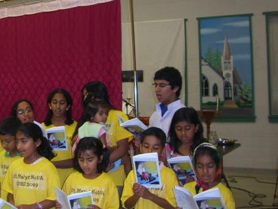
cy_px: 67
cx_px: 71
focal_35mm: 60
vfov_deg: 24.3
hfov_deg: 31.6
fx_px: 482
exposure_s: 1/60
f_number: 2.7
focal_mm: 6.2
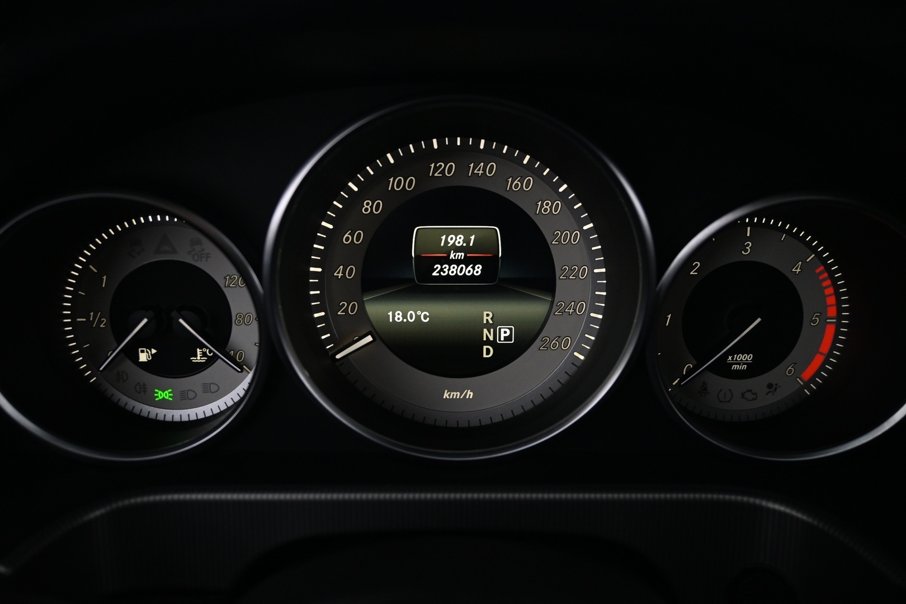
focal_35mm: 32
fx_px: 812
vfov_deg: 40.8
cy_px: 302
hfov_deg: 58.3
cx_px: 453
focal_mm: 21.5
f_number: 4
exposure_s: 1/20
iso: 1600
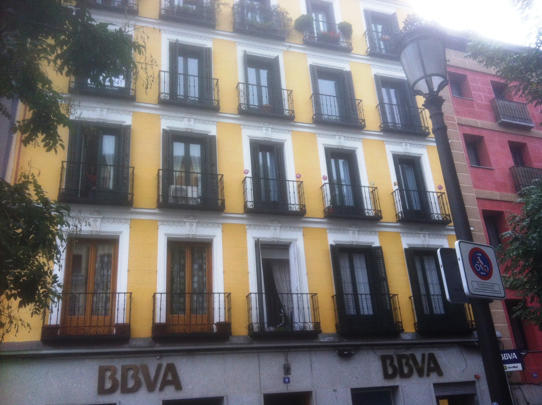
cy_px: 202
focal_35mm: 35
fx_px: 547
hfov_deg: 52.7
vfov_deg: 40.6
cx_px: 271
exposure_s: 1/60
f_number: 2.8
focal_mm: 3.85
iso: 100
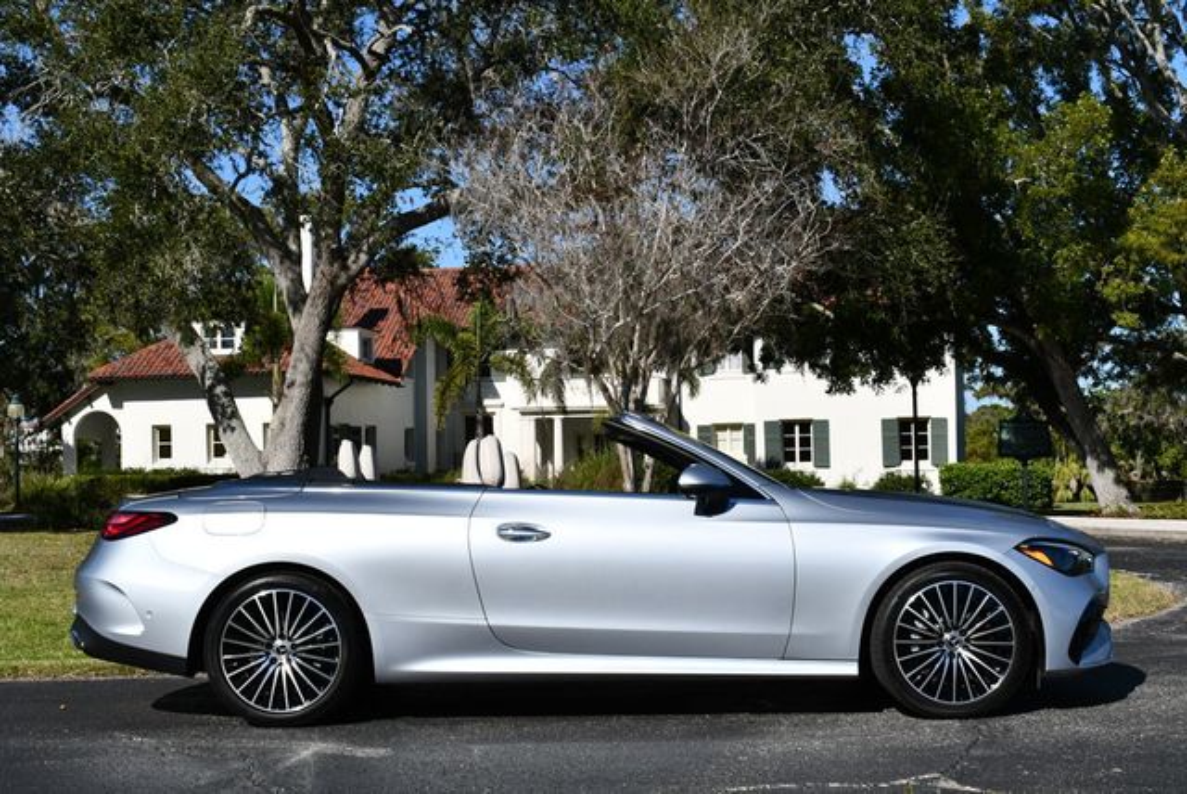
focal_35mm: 50
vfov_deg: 27.0
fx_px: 1650
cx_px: 594
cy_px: 397
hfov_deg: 39.6
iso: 100
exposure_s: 1/320
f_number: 9
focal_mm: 25
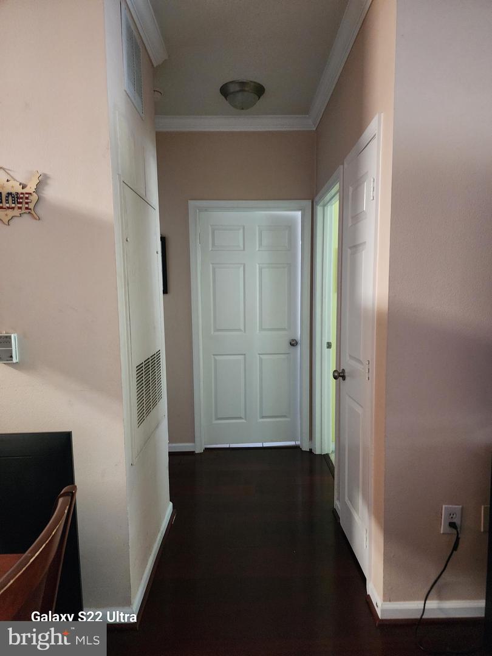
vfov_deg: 73.9
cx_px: 246
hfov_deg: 58.9
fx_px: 436
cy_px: 328
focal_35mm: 23
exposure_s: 1/24
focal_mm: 6.4
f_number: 1.8
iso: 640
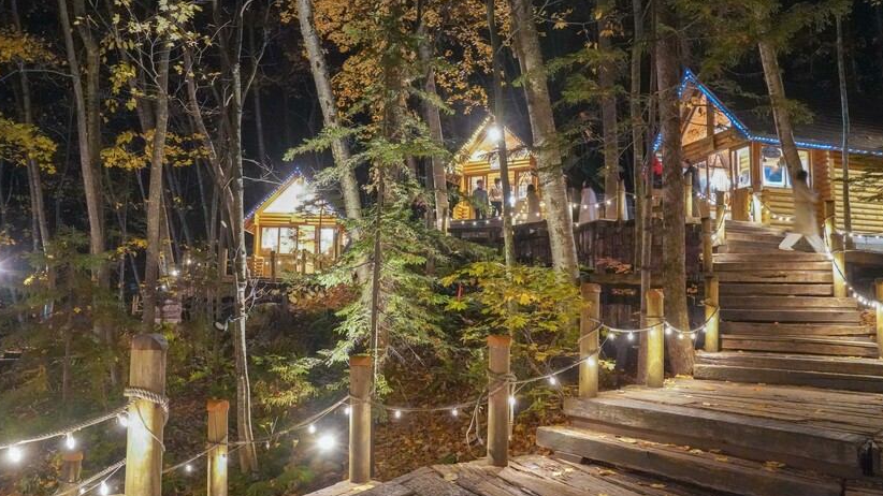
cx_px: 445
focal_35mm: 26
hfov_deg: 71.9
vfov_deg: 44.4
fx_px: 609
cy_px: 248
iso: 12800
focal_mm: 24
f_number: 5
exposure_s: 1/10
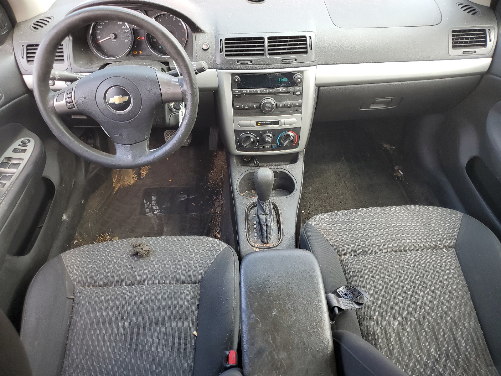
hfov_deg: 67.3
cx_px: 250
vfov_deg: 53.1
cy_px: 188
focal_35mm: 26
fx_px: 376
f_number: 1.5
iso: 63
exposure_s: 1/120
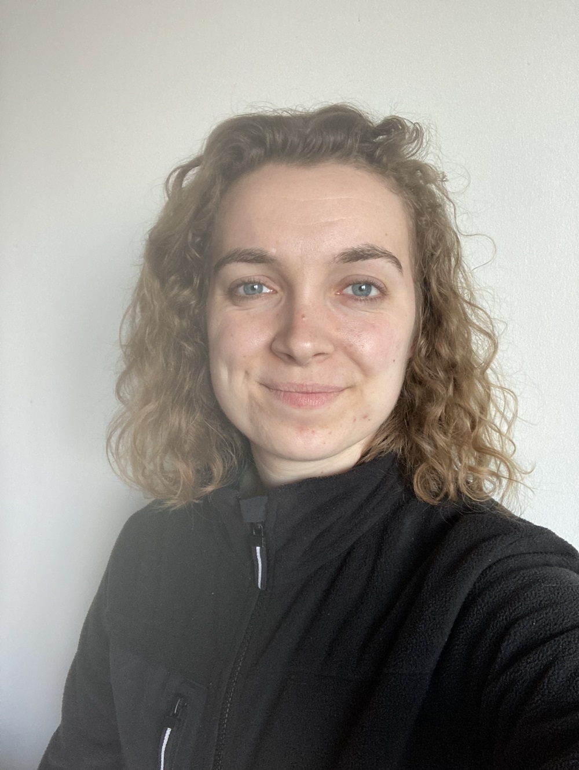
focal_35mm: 32
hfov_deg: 44.2
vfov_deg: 56.8
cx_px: 290
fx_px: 713
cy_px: 385
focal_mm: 2.87
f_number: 2.2
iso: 125
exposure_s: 1/60
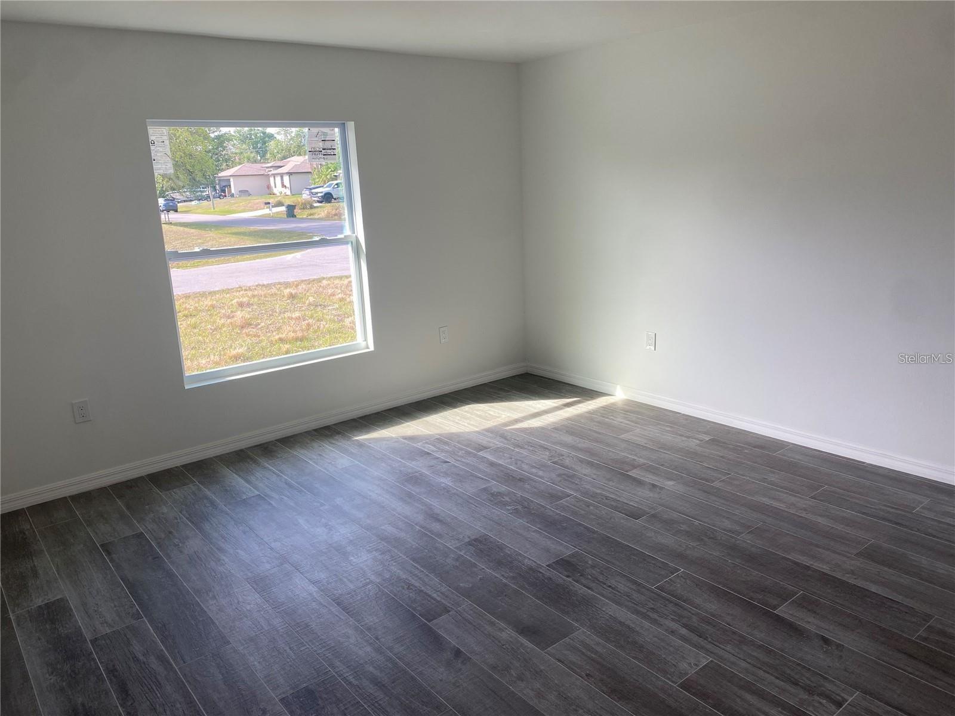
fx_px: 717
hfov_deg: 67.3
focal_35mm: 26
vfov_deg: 53.1
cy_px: 358
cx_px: 478
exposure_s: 1/146
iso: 32
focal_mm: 4.25
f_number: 1.8
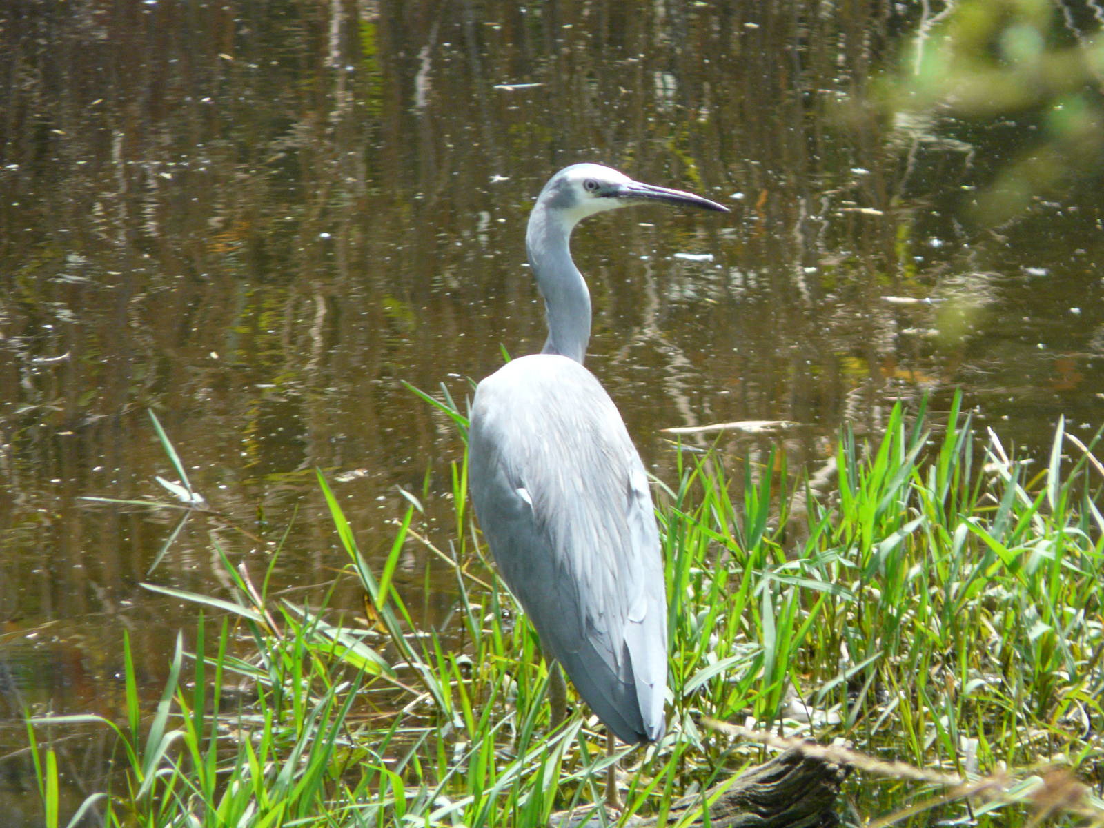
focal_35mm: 504
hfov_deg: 3.9
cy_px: 414
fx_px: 16074
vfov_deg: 3.0
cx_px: 552
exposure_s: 1/320
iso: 200
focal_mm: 82.8
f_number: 4.2
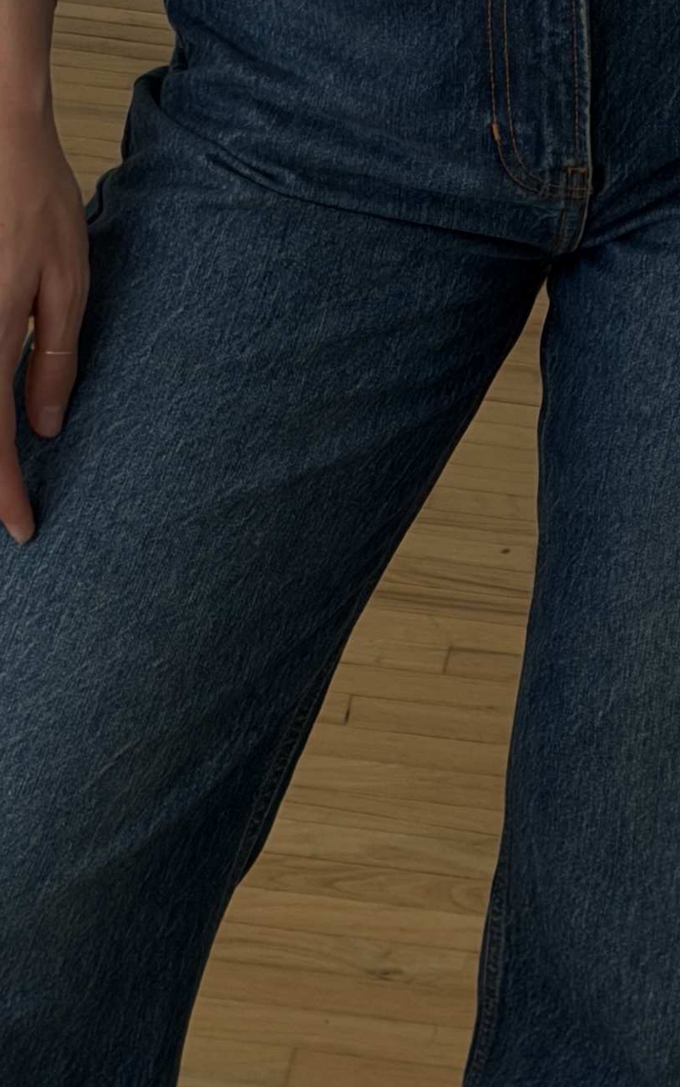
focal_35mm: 140
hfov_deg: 9.4
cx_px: 446
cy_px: 653
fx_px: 4149
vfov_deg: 14.9
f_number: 1.78
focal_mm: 6.76
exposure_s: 1/140
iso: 50
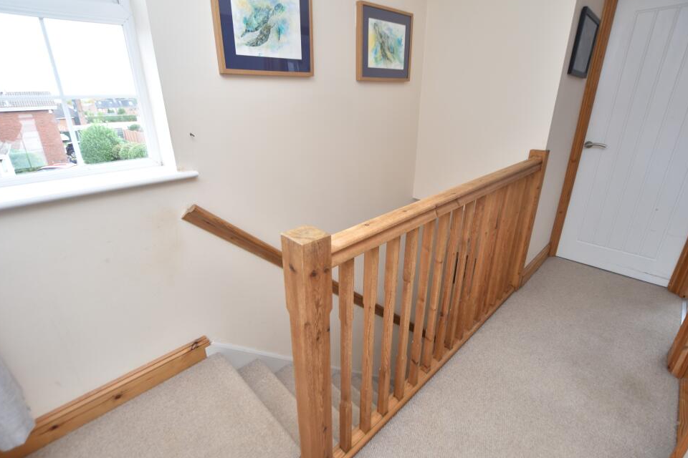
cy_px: 221
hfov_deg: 96.7
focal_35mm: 16
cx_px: 335
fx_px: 306
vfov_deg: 73.7
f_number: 3.5
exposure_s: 1/30
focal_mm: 10
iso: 100
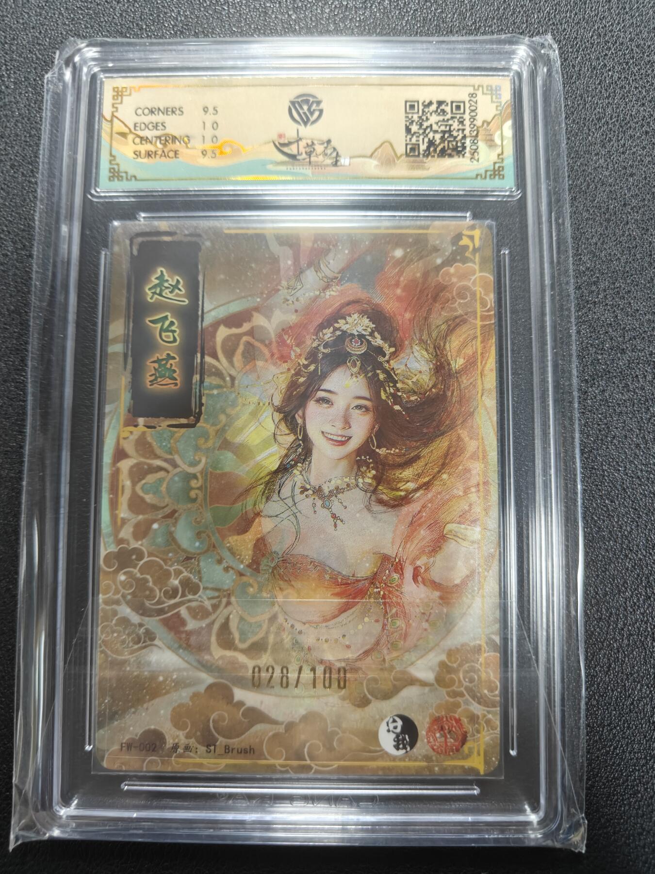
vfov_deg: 71.6
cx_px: 328
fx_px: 606
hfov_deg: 56.8
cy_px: 437
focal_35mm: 24
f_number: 1.8
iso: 160
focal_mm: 5.59
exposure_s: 1/50
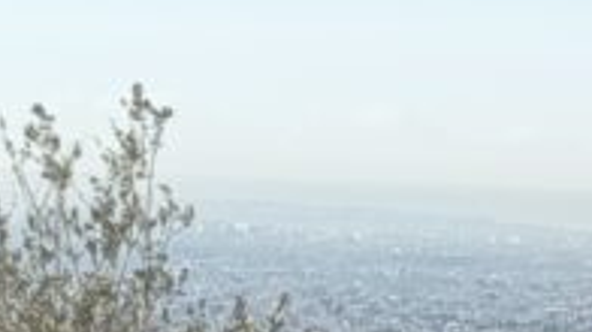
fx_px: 4189
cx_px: 906
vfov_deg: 4.4
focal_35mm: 267
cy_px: 954
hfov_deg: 7.9
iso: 50
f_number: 1.7
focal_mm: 5.24
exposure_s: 1/411
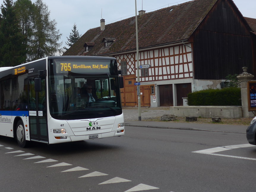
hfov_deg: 37.9
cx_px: 93
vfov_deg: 28.9
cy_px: 60
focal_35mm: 50
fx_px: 370
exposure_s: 1/640
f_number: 2.8
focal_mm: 7.5
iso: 80
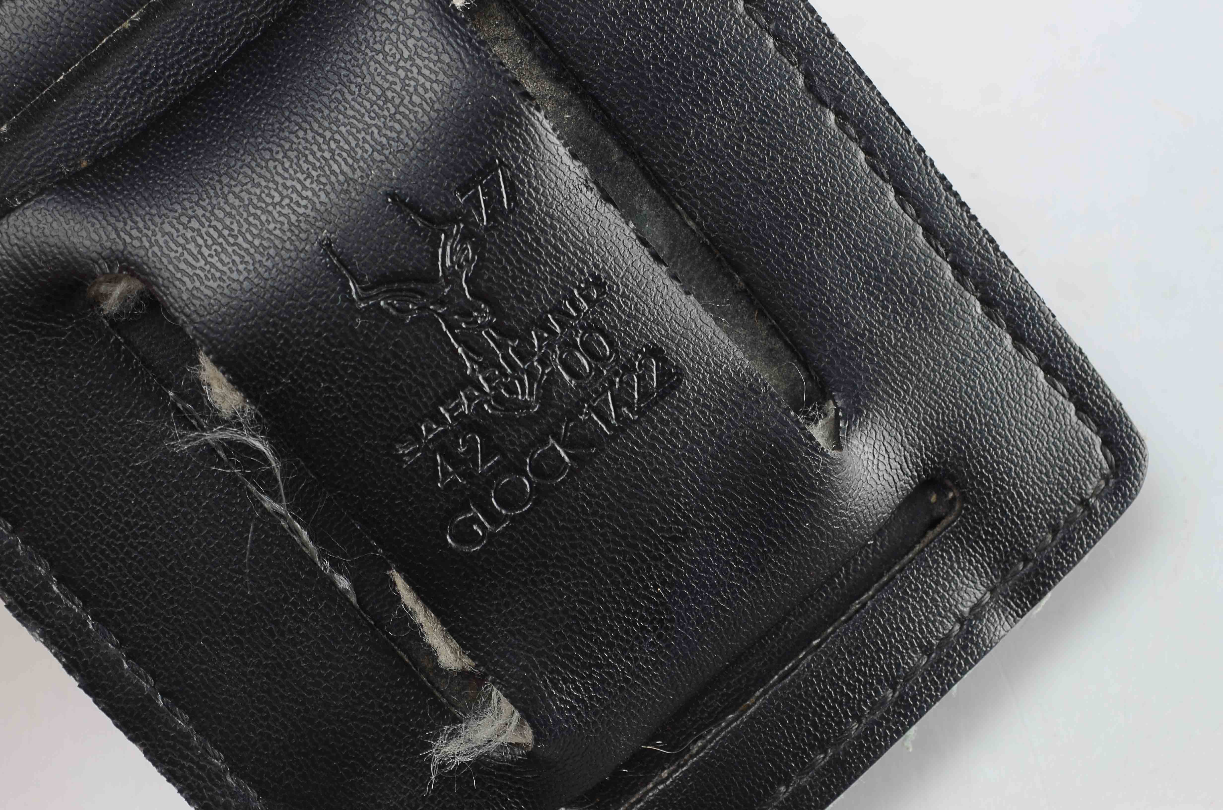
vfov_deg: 18.8
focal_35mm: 72
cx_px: 612
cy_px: 405
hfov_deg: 28.1
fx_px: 2441
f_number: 10
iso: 100
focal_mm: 48
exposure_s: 1/80
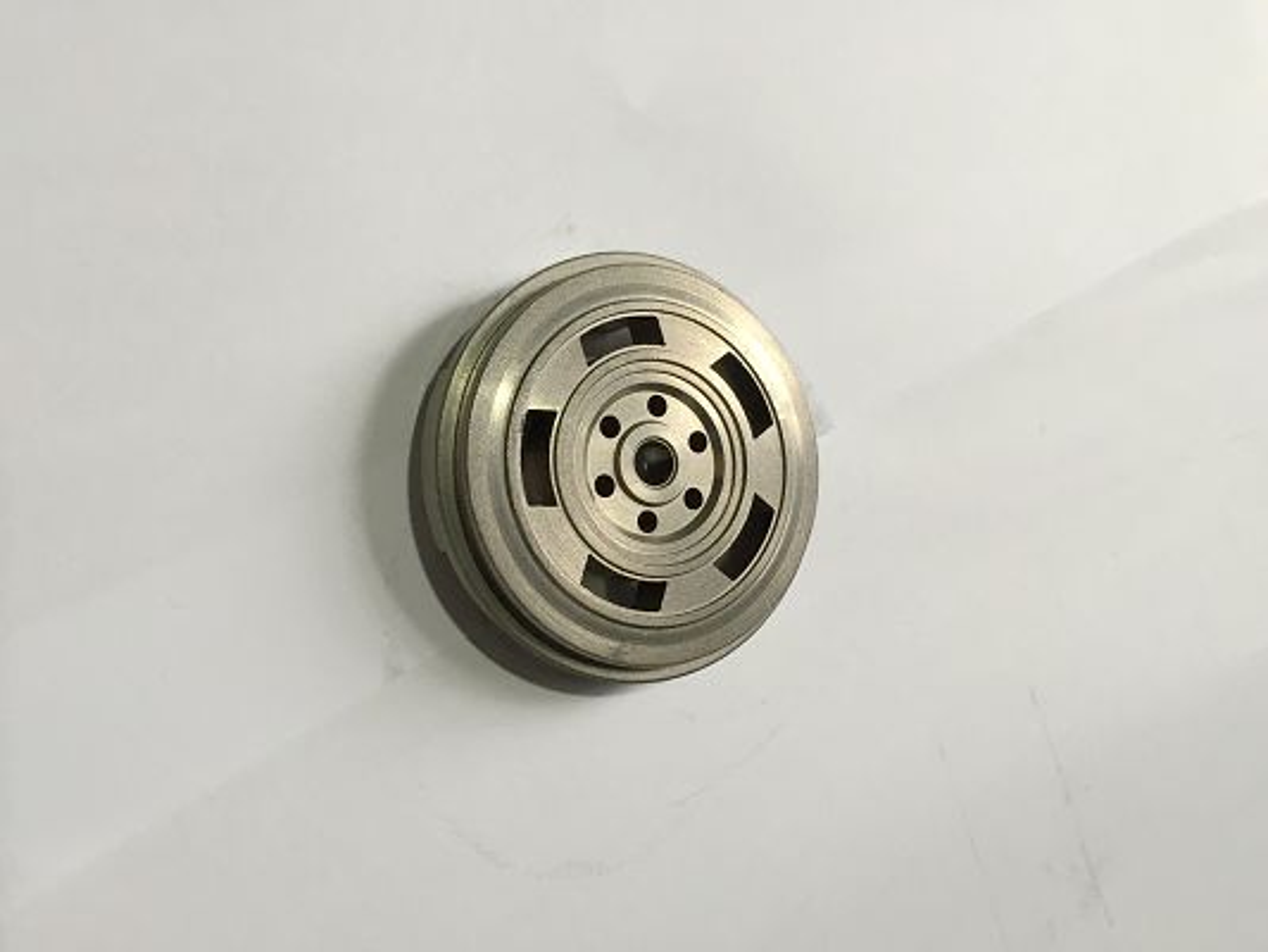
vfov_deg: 48.2
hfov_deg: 61.6
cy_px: 476
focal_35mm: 29
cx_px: 634
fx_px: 1063
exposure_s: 1/30
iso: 64
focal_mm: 4.15
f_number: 2.2
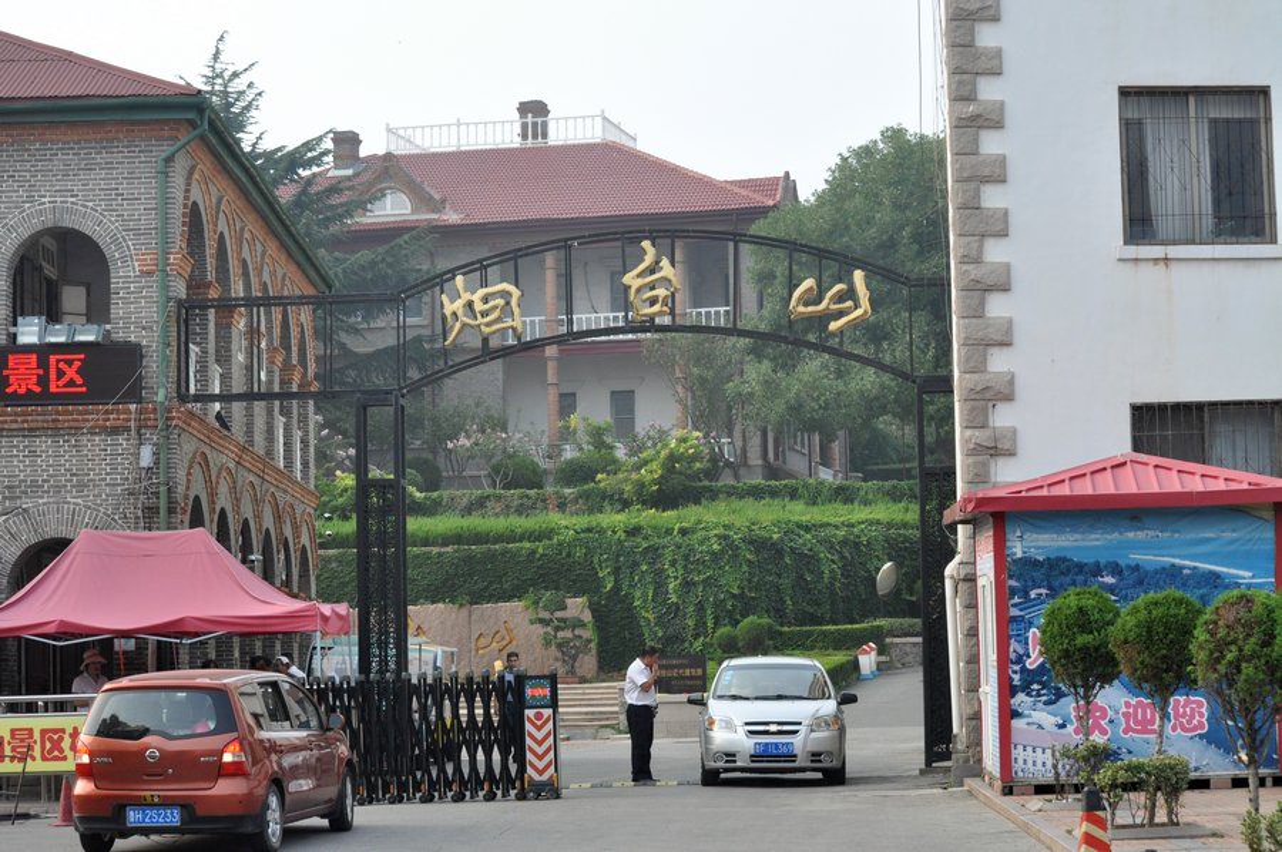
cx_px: 641
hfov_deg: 24.6
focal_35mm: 82
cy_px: 426
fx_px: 2935
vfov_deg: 16.5
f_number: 11
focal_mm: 55
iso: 800
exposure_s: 1/250
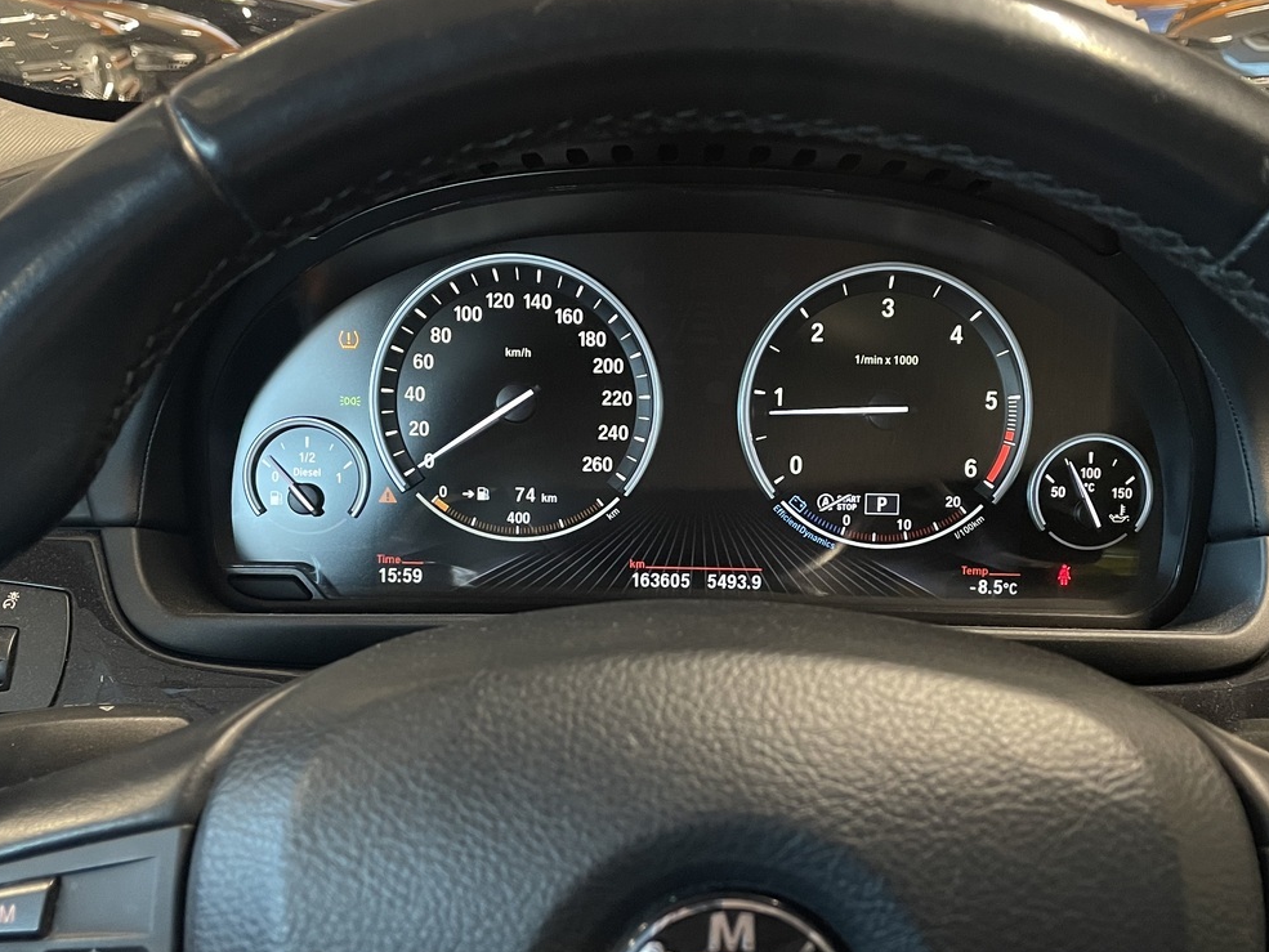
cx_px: 697
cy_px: 527
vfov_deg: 37.7
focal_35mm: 38
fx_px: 1393
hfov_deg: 48.9
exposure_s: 1/56
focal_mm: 4.2
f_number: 1.6
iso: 320
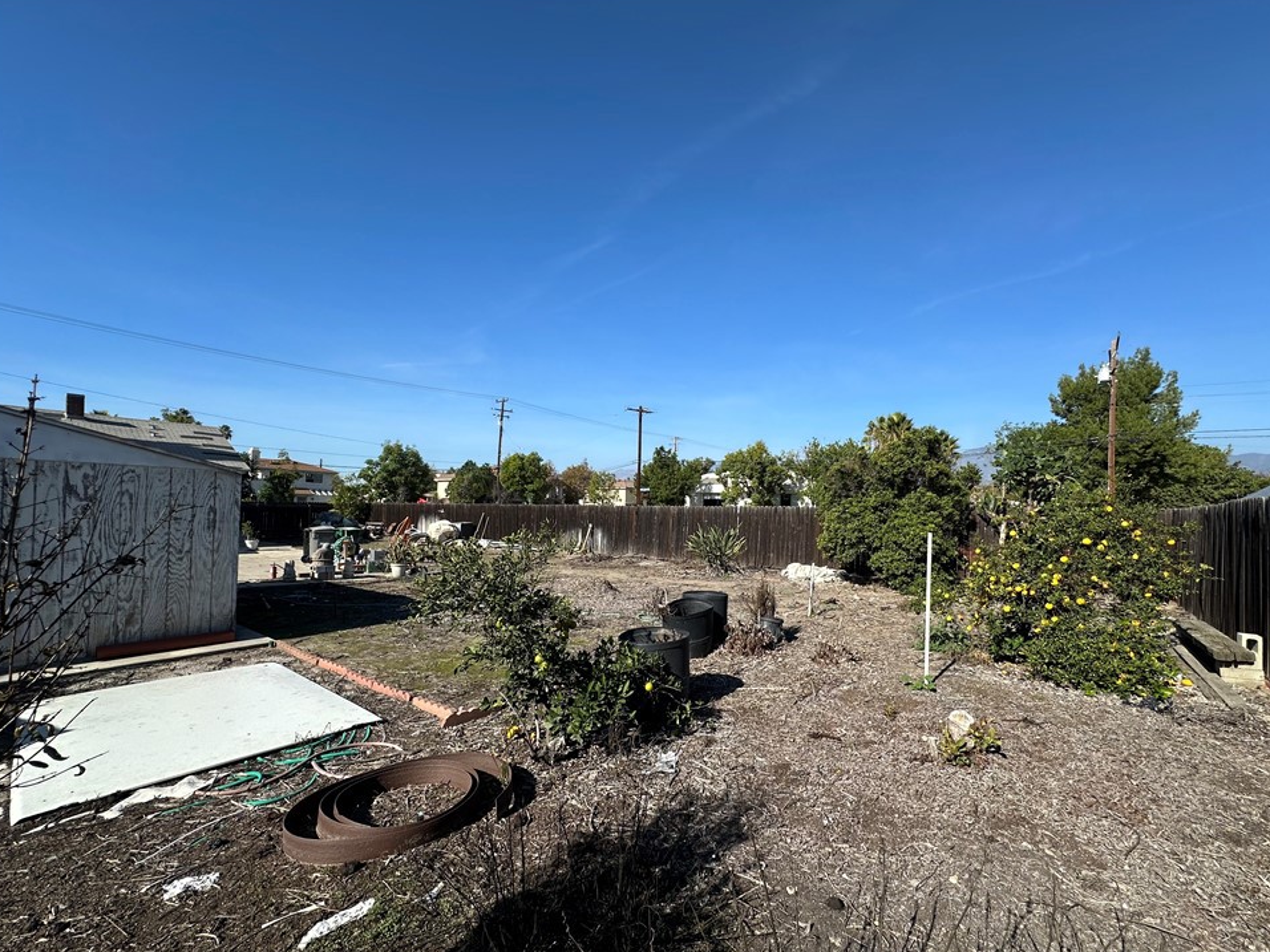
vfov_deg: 81.7
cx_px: 662
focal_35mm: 15
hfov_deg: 98.1
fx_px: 550
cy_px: 498
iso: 40
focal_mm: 2.22
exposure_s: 1/1949
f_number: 2.2
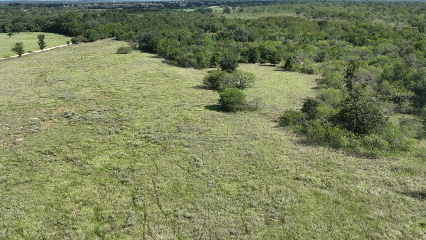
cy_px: 126
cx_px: 200
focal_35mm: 38
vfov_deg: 31.2
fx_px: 429
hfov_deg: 52.8
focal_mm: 12.29
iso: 100
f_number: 2.8
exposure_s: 1/1600
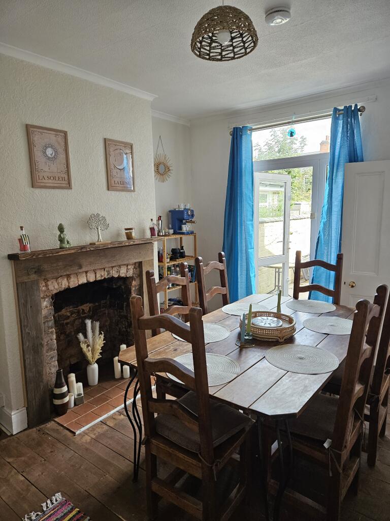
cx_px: 195
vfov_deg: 73.9
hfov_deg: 58.9
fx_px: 346
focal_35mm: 23
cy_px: 260
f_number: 1.8
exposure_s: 1/180
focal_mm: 5.4
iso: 160
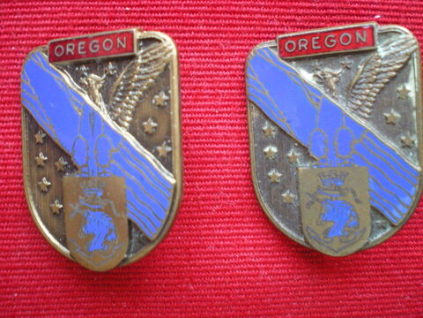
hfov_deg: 49.0
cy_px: 159
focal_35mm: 38
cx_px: 212
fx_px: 464
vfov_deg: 37.7
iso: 400
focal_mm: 6.3
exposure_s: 1/10
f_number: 3.1
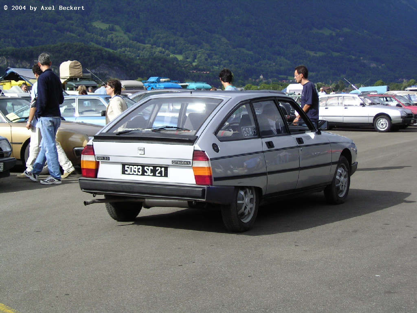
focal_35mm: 73
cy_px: 156
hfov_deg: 26.7
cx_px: 208
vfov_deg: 20.2
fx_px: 879
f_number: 4
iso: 50
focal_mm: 11.4
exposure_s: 1/633
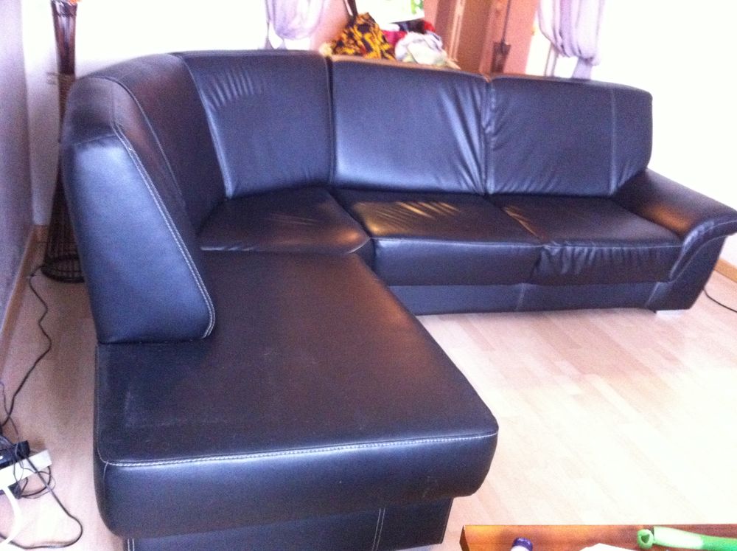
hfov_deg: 52.7
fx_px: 744
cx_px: 368
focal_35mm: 35
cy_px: 276
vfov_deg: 40.6
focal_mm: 3.85
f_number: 2.8
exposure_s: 1/15
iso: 1000
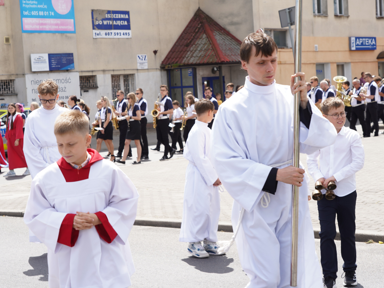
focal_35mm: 71
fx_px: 788
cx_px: 190
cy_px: 145
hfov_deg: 27.4
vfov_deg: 20.7
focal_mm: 65
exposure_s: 1/160
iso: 100
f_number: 7.1
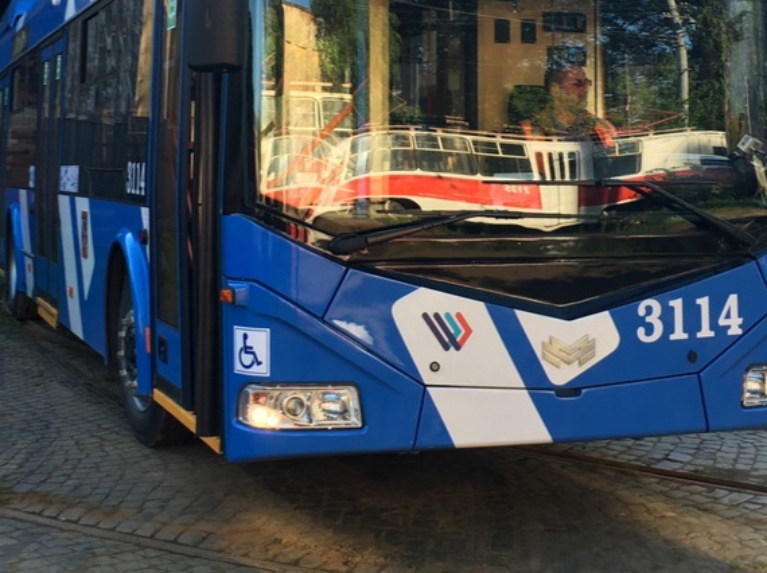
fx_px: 1239
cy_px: 49
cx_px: 388
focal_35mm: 56
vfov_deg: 25.2
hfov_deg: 34.4
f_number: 2.2
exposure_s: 1/119
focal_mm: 4.15
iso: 25
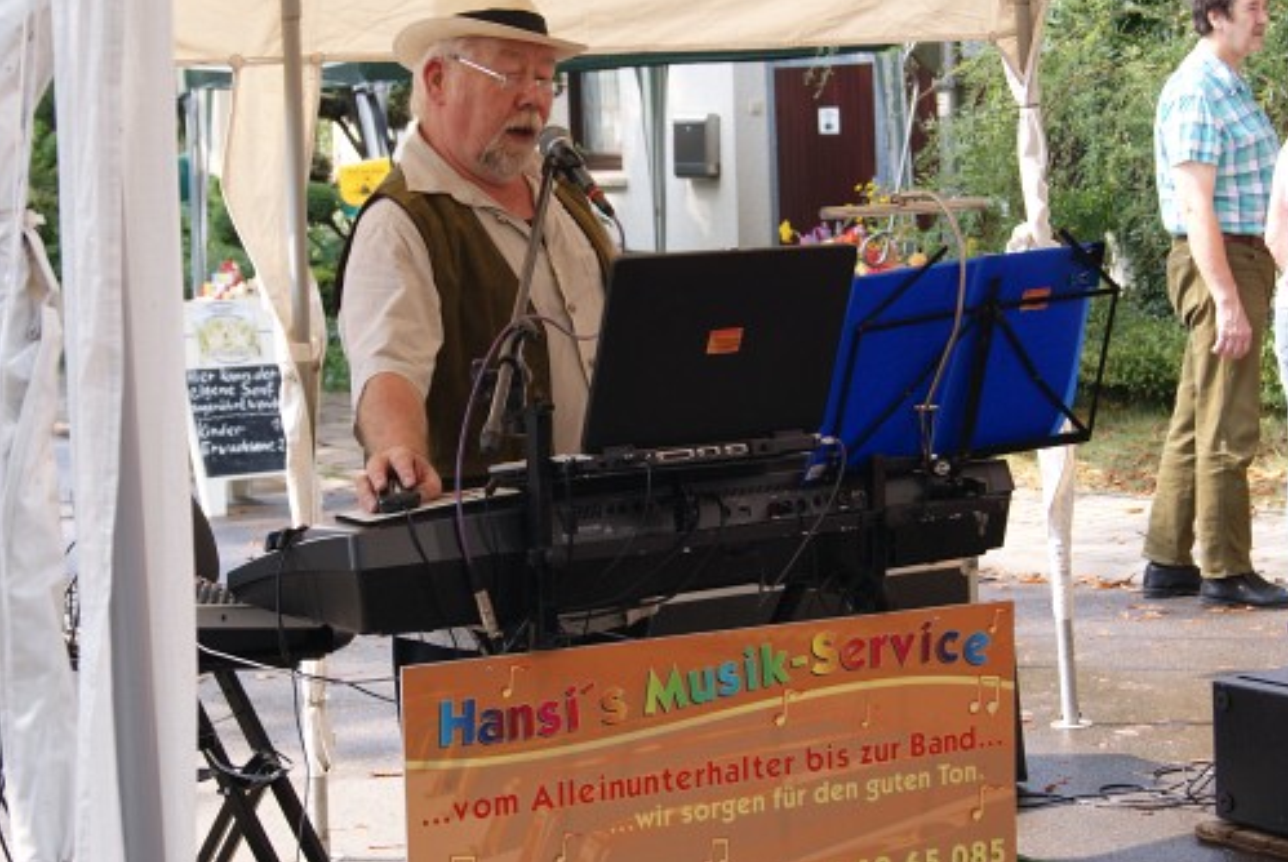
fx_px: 2758
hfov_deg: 26.3
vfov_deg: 17.8
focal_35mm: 77
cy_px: 439
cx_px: 573
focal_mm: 40
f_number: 5.6
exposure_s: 1/80
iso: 100
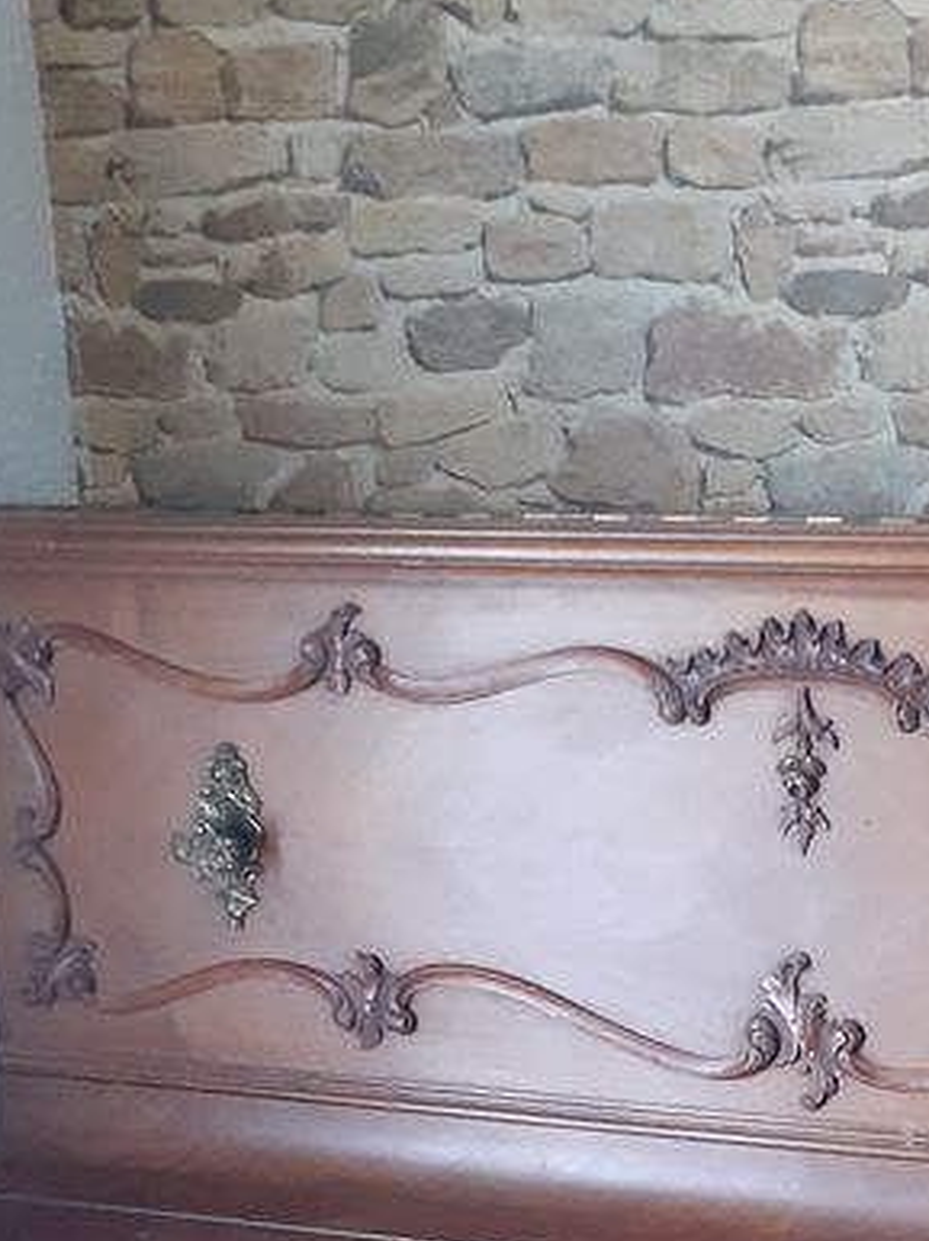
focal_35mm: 70
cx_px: 878
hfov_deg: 20.5
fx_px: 2508
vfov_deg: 25.1
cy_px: 1472
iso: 250
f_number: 1.9
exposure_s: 1/25
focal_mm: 3.6
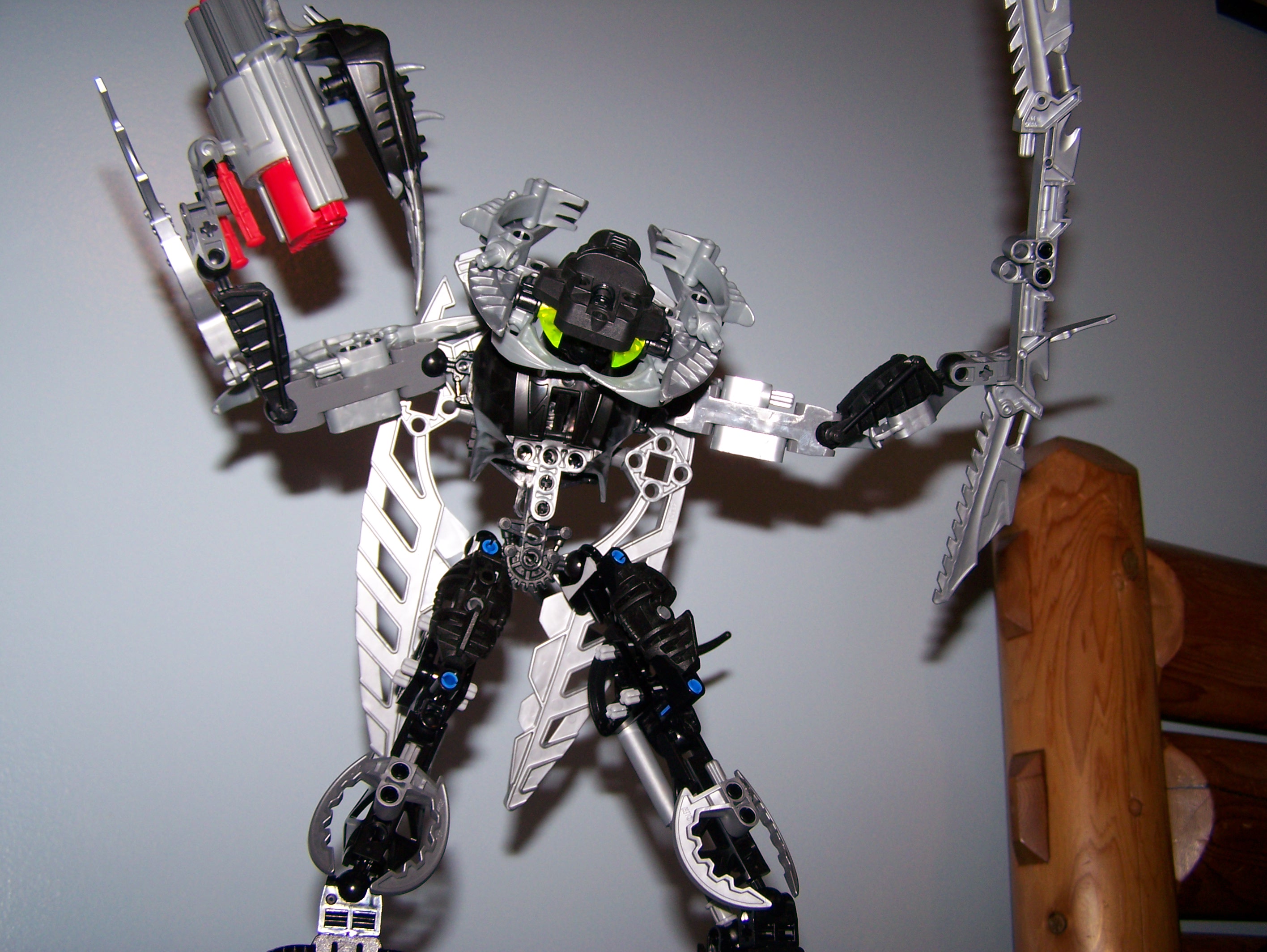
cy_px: 476
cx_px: 634
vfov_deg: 37.8
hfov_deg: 48.9
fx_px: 1392
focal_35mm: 38
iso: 80
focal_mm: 6.3
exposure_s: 1/60
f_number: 2.8
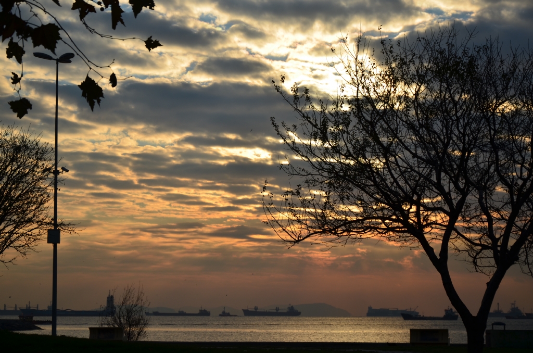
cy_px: 176
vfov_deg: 14.6
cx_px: 266
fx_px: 1374
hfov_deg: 22.0
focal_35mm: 93
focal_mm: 62
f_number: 5.6
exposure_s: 1/640
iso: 100
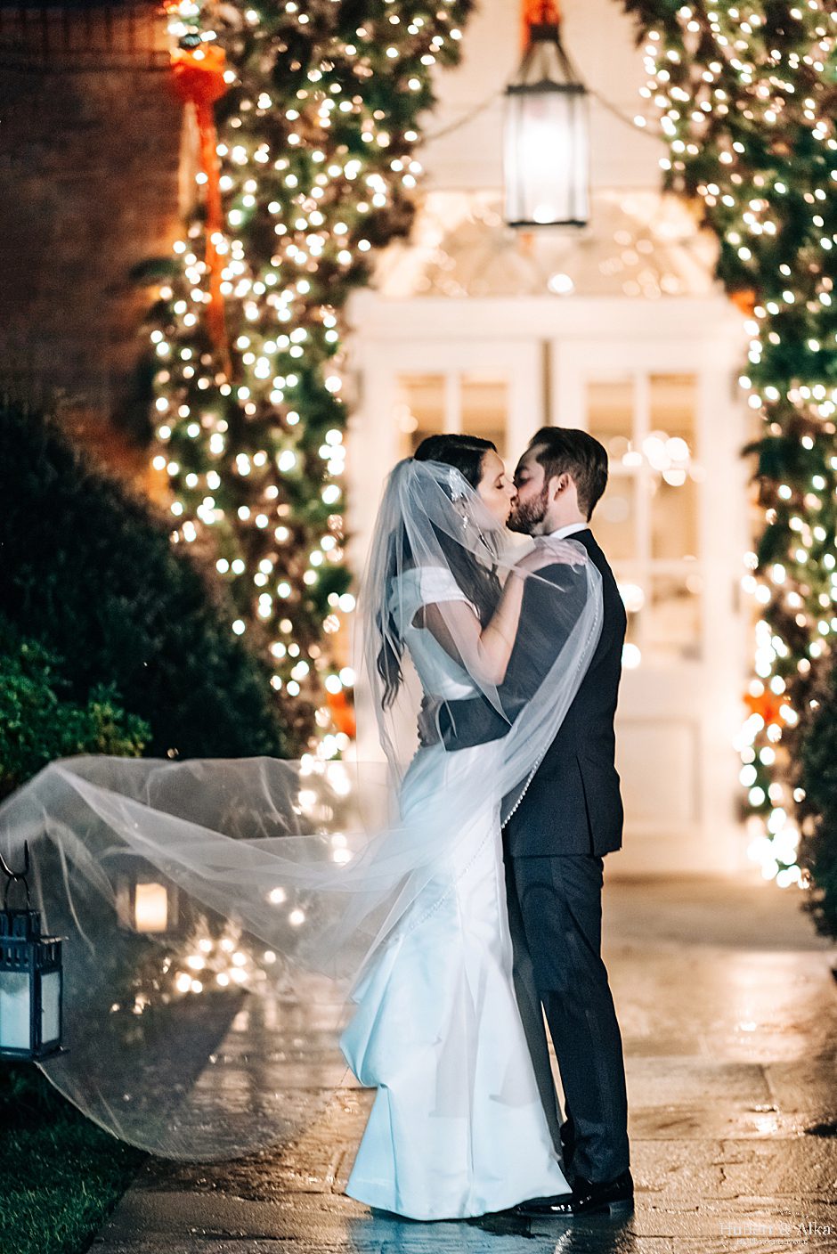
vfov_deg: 19.4
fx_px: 3658
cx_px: 418
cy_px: 627
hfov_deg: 13.1
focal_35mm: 105
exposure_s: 1/50
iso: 800
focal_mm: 105
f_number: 1.4
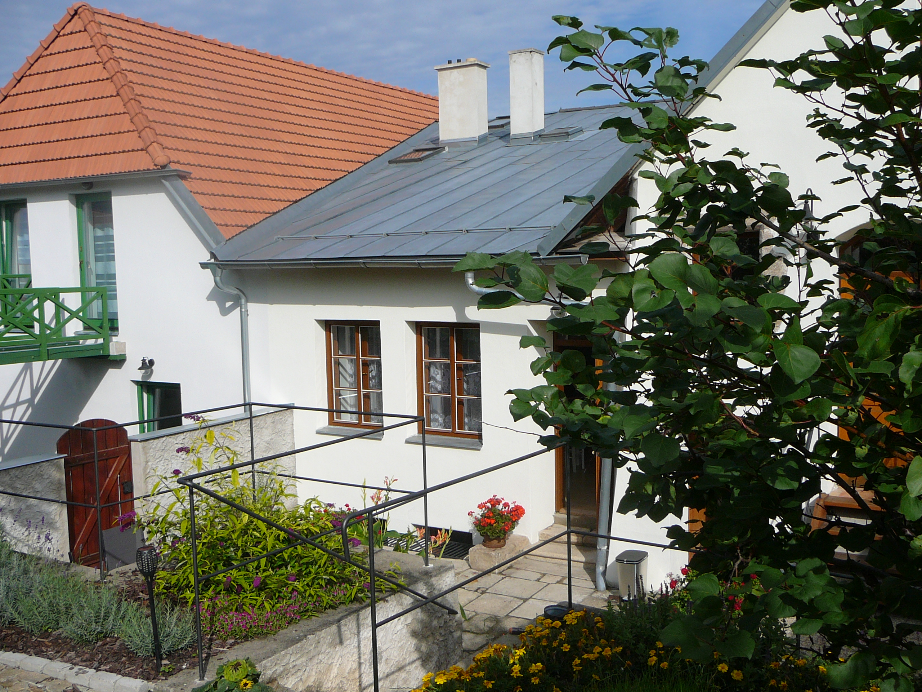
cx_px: 461
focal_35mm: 35
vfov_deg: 40.7
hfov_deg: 52.6
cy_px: 346
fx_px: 932
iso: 80
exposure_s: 1/800
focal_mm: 5.2
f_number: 5
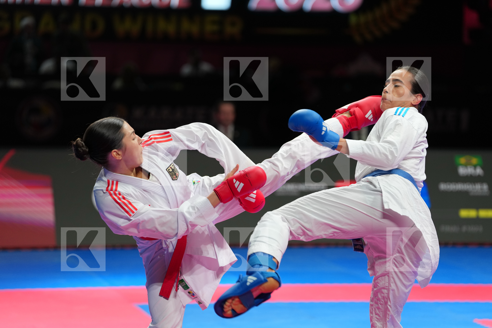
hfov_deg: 14.0
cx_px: 246
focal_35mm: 147
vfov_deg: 9.3
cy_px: 164
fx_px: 2008
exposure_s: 1/1000
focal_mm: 147
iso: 1000
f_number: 2.8
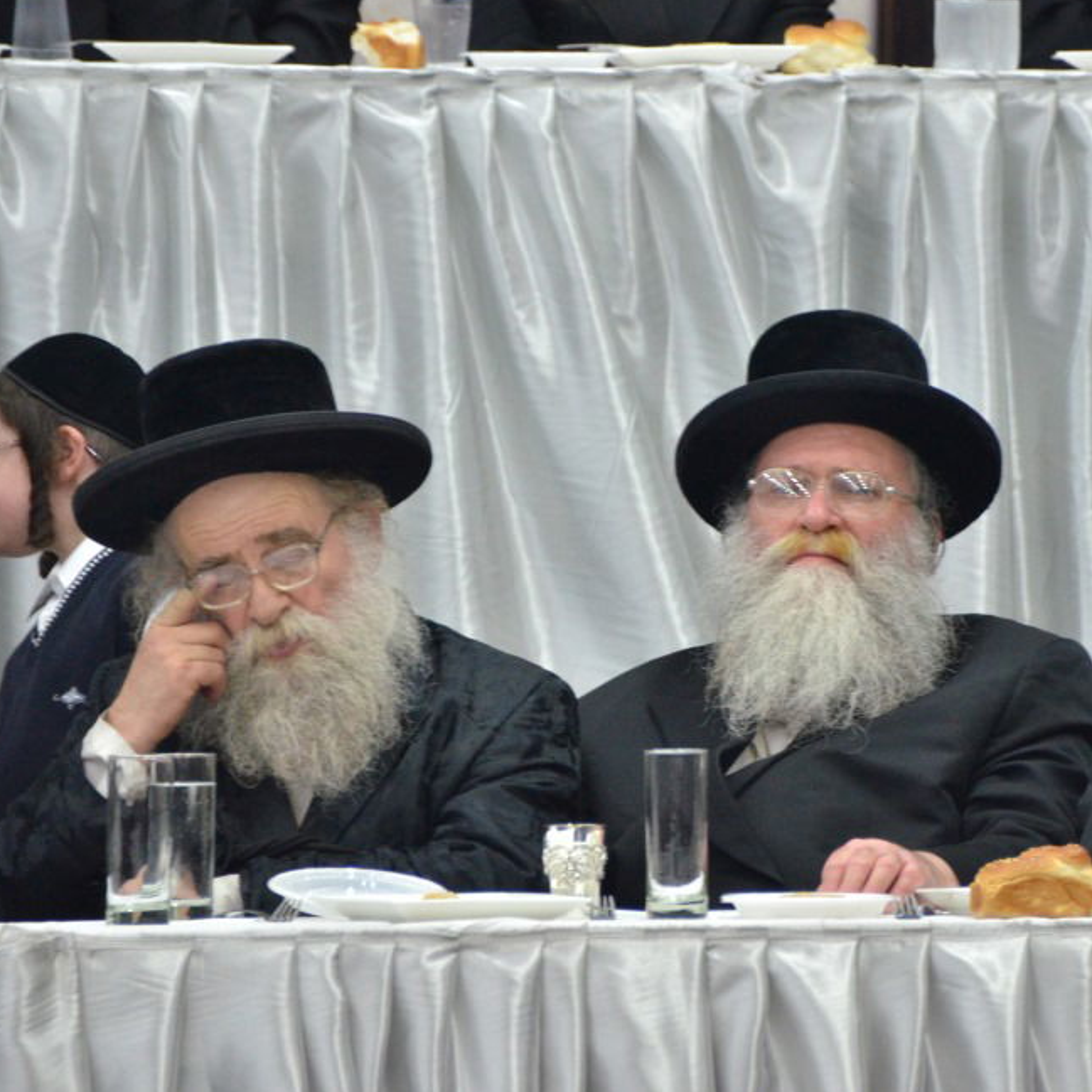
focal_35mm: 603
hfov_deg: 2.9
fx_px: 21521
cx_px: 770
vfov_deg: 2.9
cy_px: 526
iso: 1600
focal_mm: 300
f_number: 5.6
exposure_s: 1/125
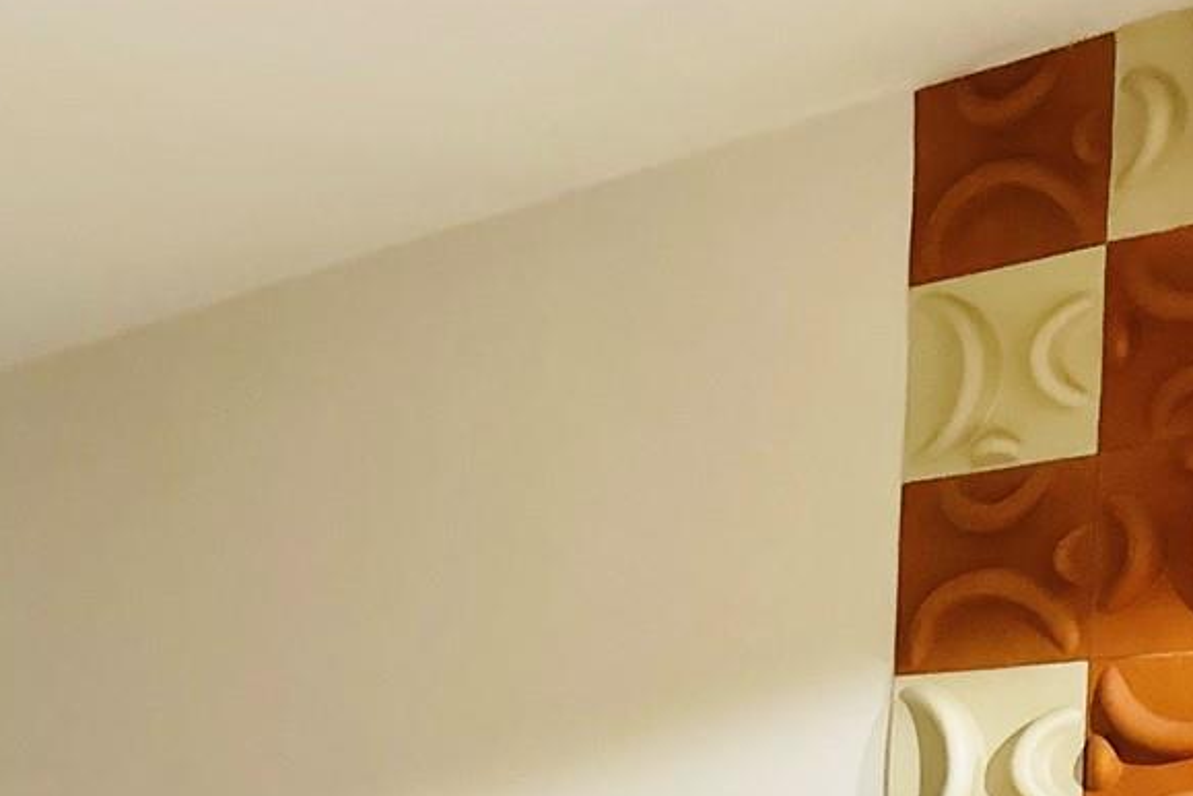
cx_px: -183
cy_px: 1083
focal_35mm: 69
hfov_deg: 26.5
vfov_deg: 18.2
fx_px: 2286
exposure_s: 1/40
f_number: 1.78
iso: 1000
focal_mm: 6.86
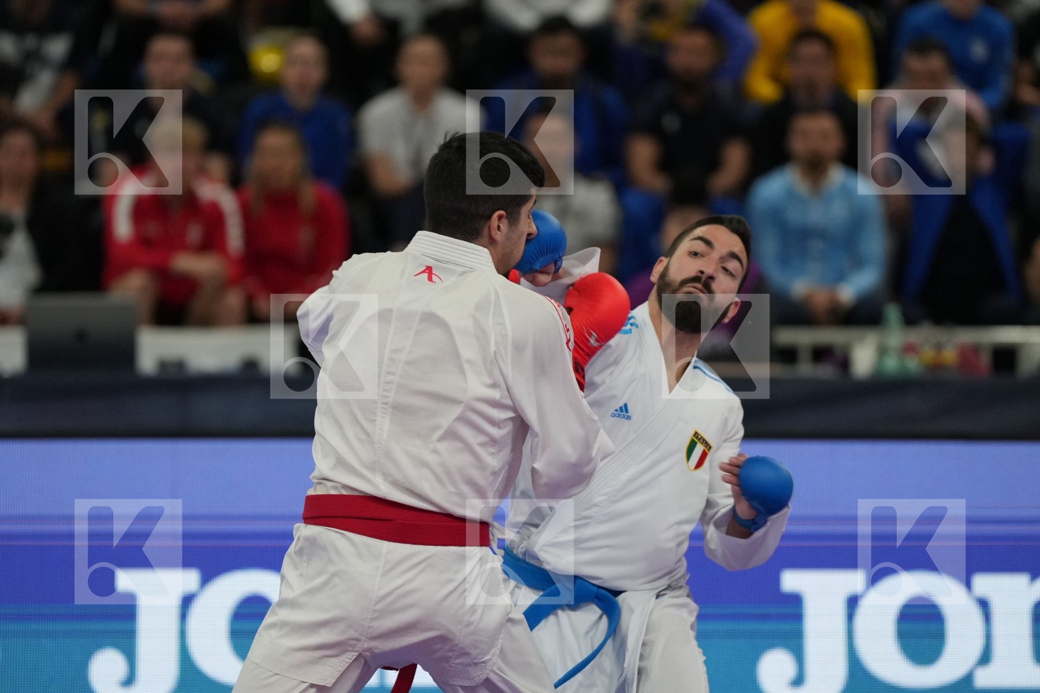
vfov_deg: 4.6
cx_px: 520
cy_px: 346
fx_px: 8666
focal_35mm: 300
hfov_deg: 6.9
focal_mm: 200
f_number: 2.8
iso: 2000
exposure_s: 1/1000
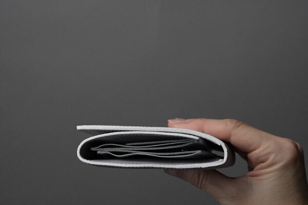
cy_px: 102
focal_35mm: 90
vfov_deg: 15.2
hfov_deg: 22.6
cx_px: 154
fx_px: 770
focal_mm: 60
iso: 3200
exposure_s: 1/100
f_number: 13
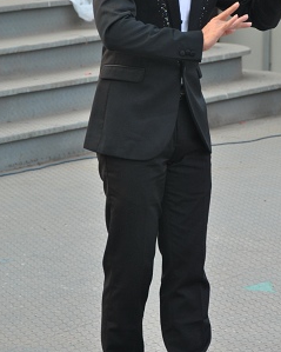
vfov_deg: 7.4
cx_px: 211
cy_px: 60
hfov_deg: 5.9
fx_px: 2704
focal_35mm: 260
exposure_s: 1/125
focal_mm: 92
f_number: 5.6
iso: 200
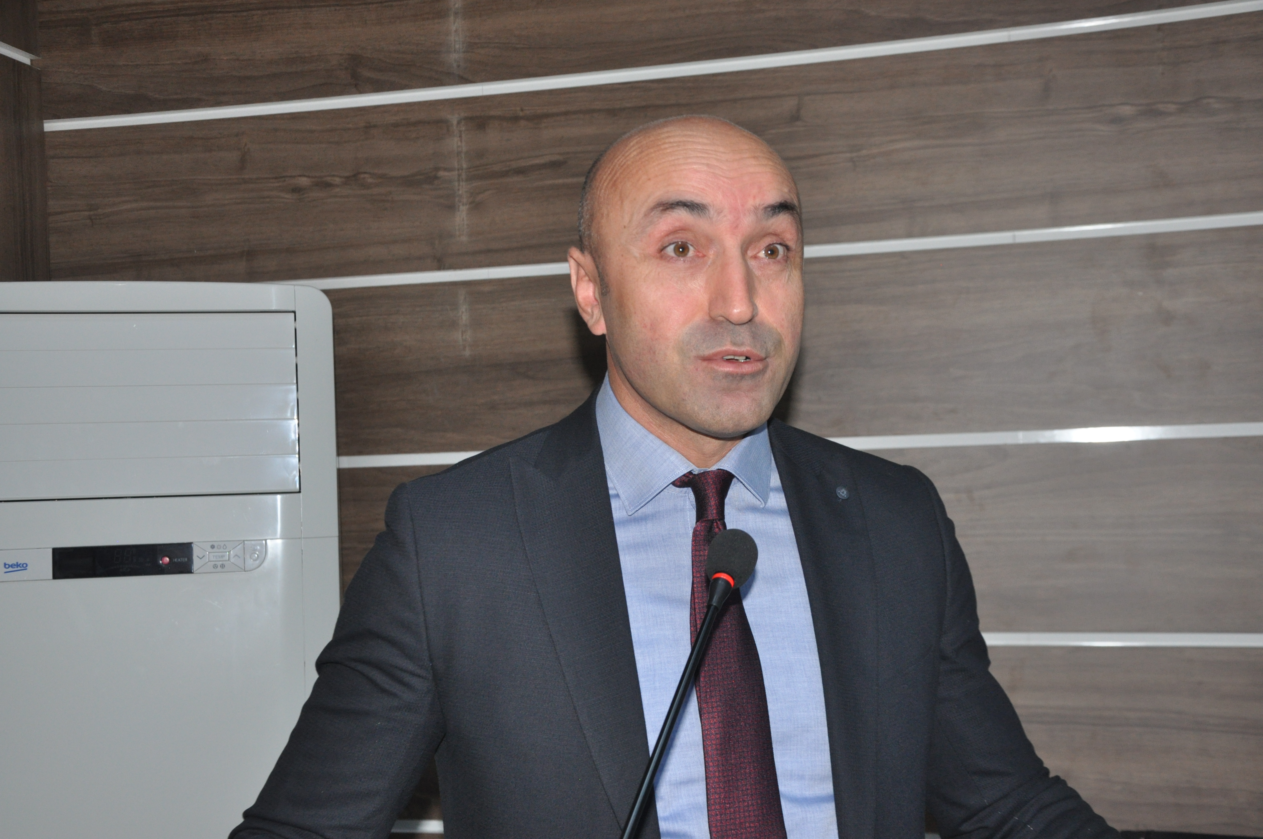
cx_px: 632
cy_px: 420
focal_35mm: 51
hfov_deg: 38.9
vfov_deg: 26.4
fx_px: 1787
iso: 800
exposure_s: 1/60
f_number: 4.2
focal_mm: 34
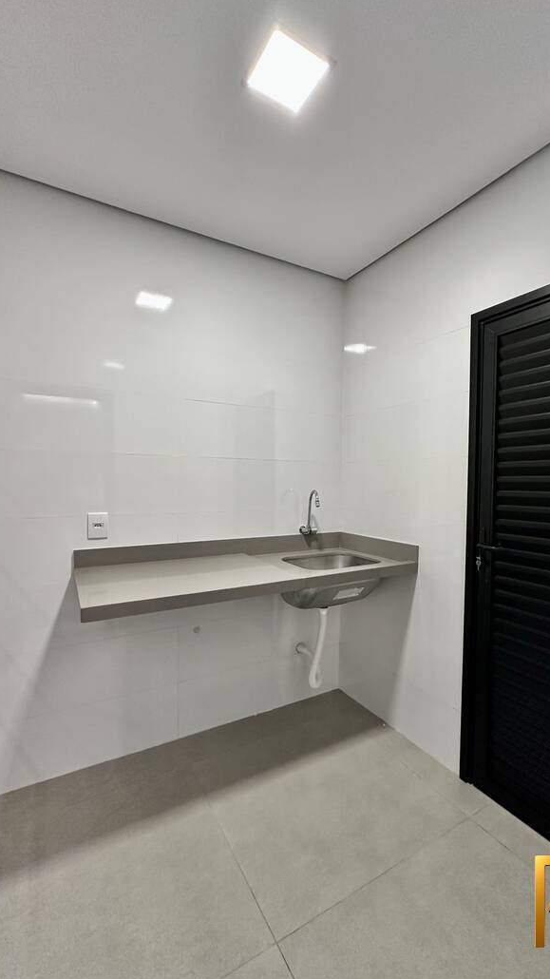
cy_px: 492
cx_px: 298
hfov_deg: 66.9
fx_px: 415
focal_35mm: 16
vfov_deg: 99.4
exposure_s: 1/60
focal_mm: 2.22
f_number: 2.2
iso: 160
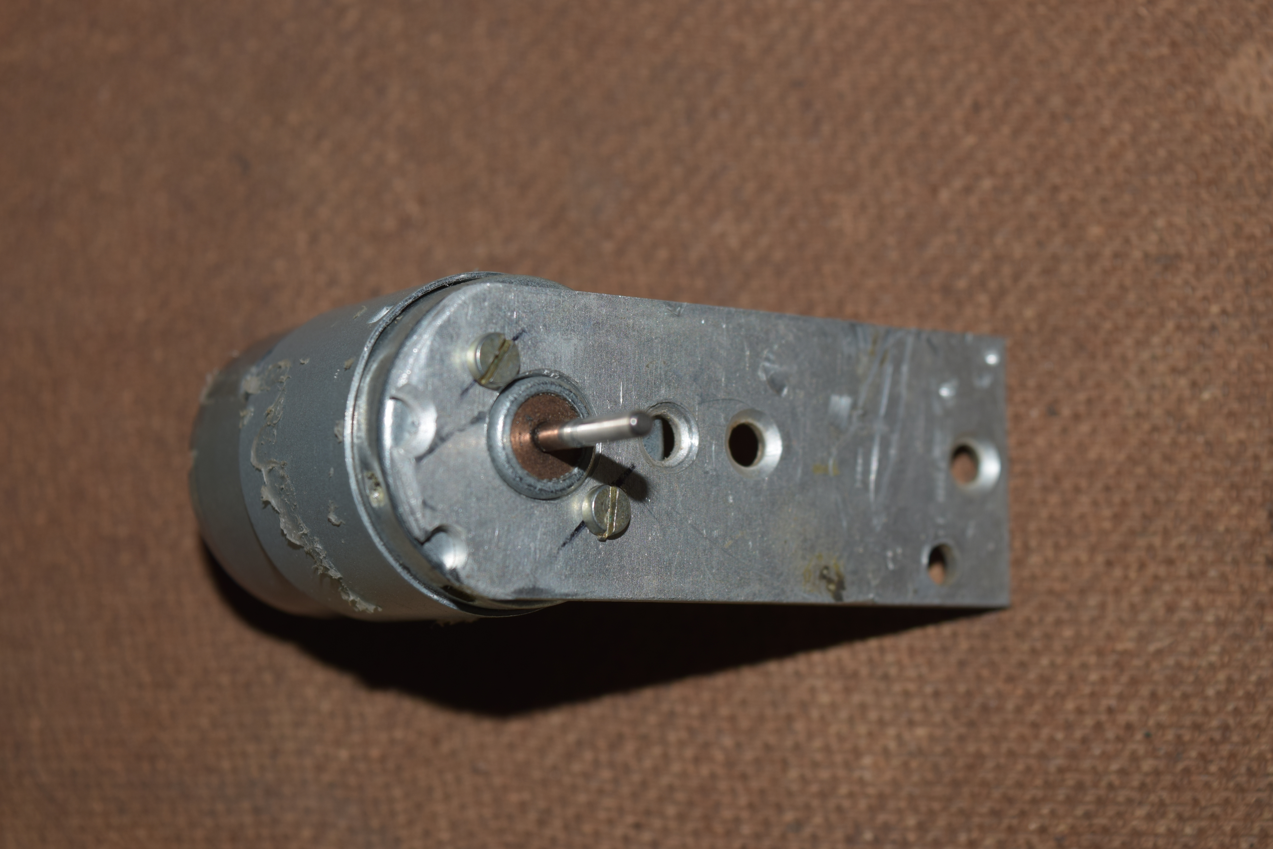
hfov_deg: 29.9
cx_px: 636
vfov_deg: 20.2
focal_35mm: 68
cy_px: 424
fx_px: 2387
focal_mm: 45
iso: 100
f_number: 7.1
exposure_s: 1/60
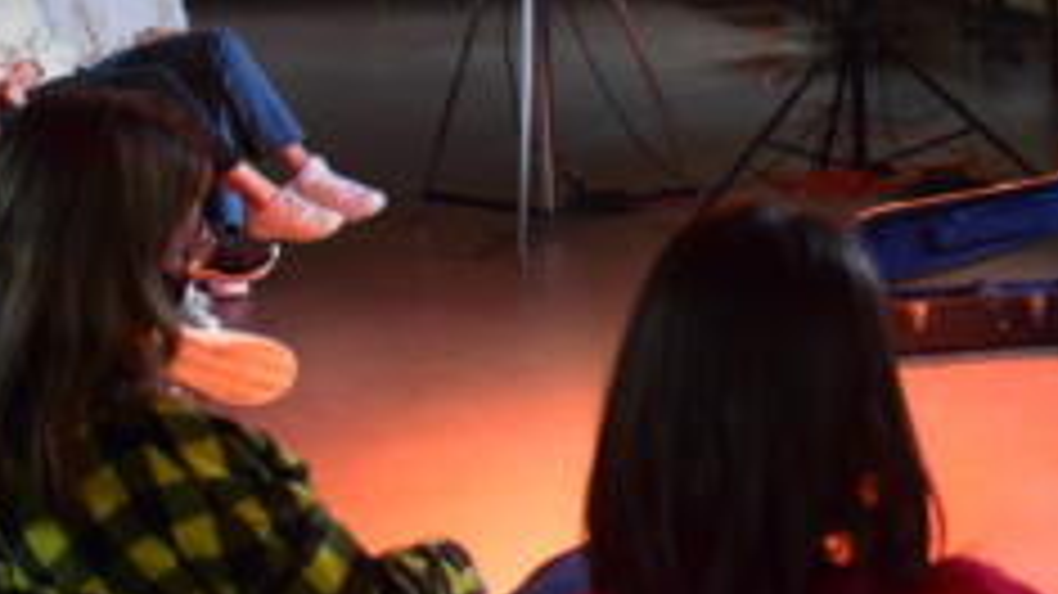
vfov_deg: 11.2
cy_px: -14
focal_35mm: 107
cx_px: 995
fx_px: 3001
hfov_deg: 19.5
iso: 4000
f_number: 4
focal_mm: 32
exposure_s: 1/50
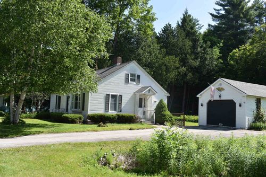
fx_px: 244
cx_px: 133
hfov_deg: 57.2
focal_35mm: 33
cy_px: 88
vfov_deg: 40.0
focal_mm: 22
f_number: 8
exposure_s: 1/250
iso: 160
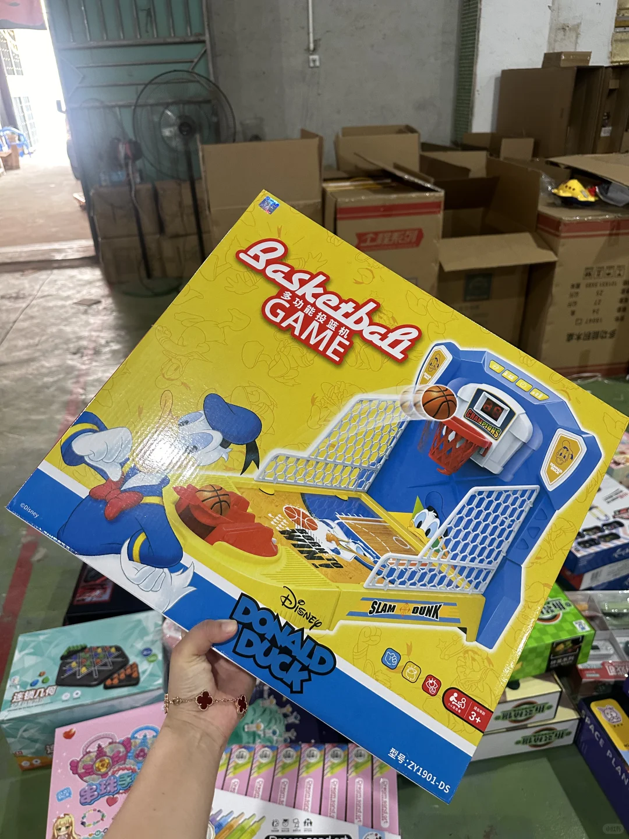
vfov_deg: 71.6
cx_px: 314
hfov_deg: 56.8
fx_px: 581
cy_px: 420
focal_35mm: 24
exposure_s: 1/50
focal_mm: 6.86
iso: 320
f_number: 1.78
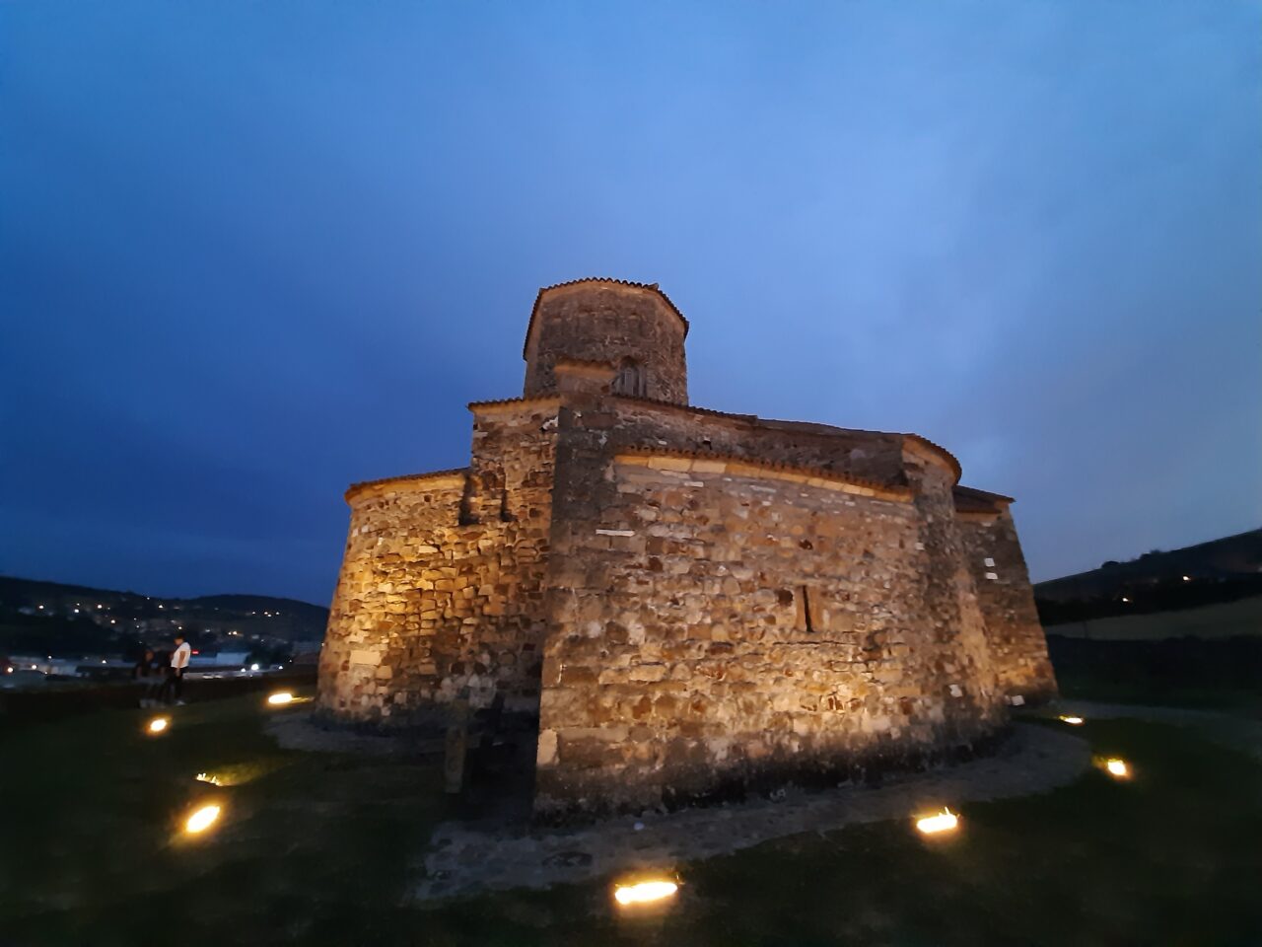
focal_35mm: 13
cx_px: 631
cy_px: 474
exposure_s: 1/25
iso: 500
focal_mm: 1.42
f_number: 2.2
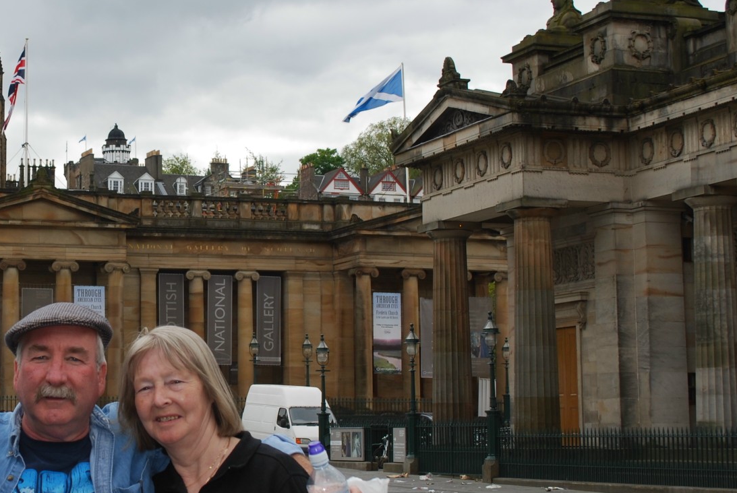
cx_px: 119
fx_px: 1742
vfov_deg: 16.1
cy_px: 227
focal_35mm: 85
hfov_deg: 23.4
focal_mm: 32
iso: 100
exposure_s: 1/200
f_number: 7.1
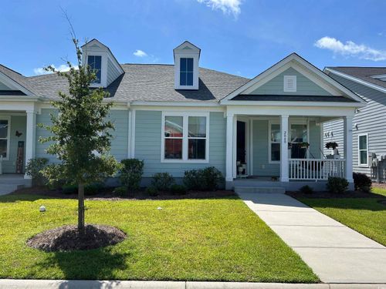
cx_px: 193
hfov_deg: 67.3
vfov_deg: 53.1
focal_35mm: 26
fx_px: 290
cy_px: 144
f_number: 1.5
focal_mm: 5.7
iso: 50
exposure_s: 1/3968
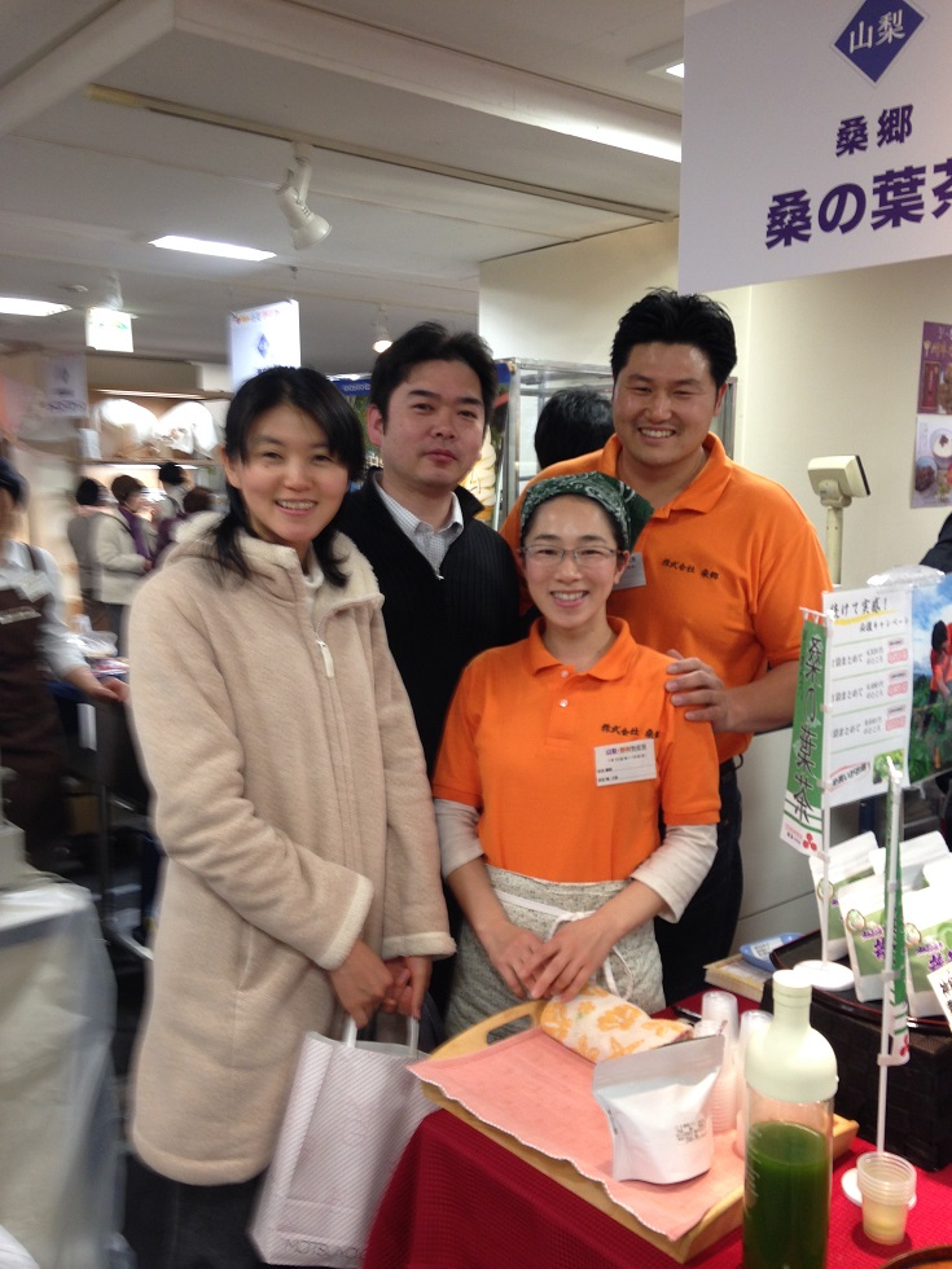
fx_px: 1210
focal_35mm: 33
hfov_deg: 42.9
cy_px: 634
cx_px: 476
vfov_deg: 55.4
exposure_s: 1/20
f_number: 2.4
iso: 64
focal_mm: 4.12
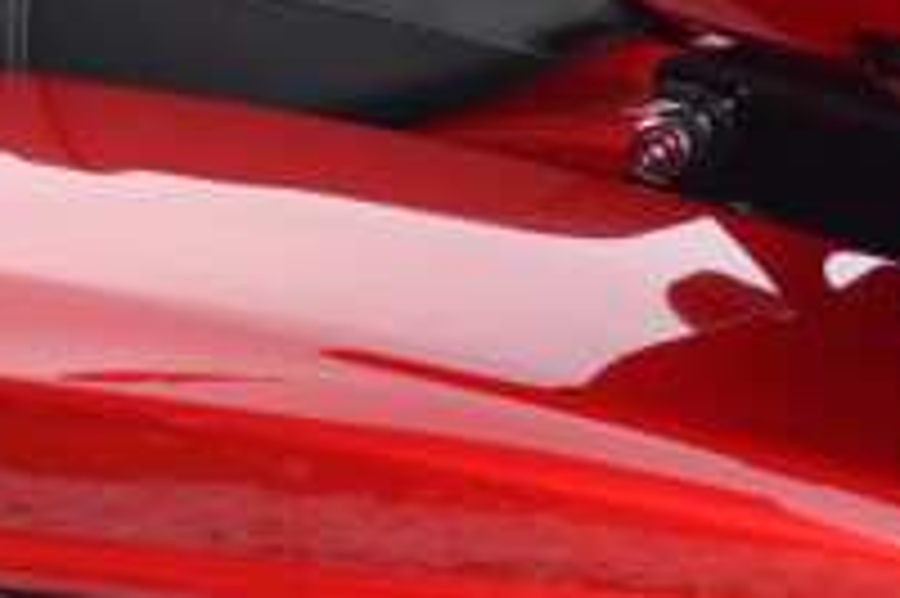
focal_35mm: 180
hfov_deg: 11.3
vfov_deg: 7.6
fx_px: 4496
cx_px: -4
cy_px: 58
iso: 100
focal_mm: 20
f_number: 5
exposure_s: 1/200
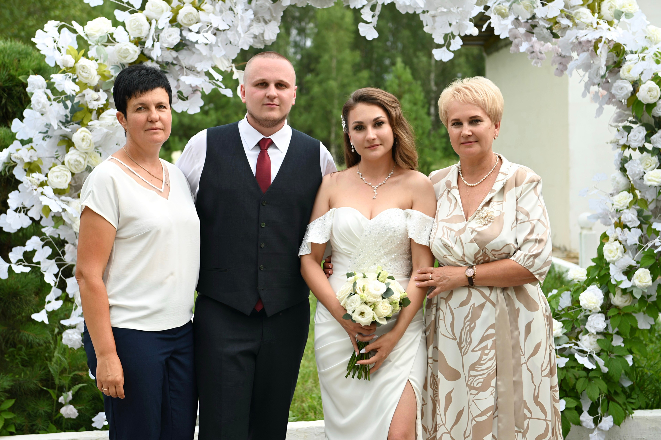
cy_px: 220
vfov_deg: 22.6
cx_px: 330
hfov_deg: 33.4
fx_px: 1101
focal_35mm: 60
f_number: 4
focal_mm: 60
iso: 200
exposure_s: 1/500
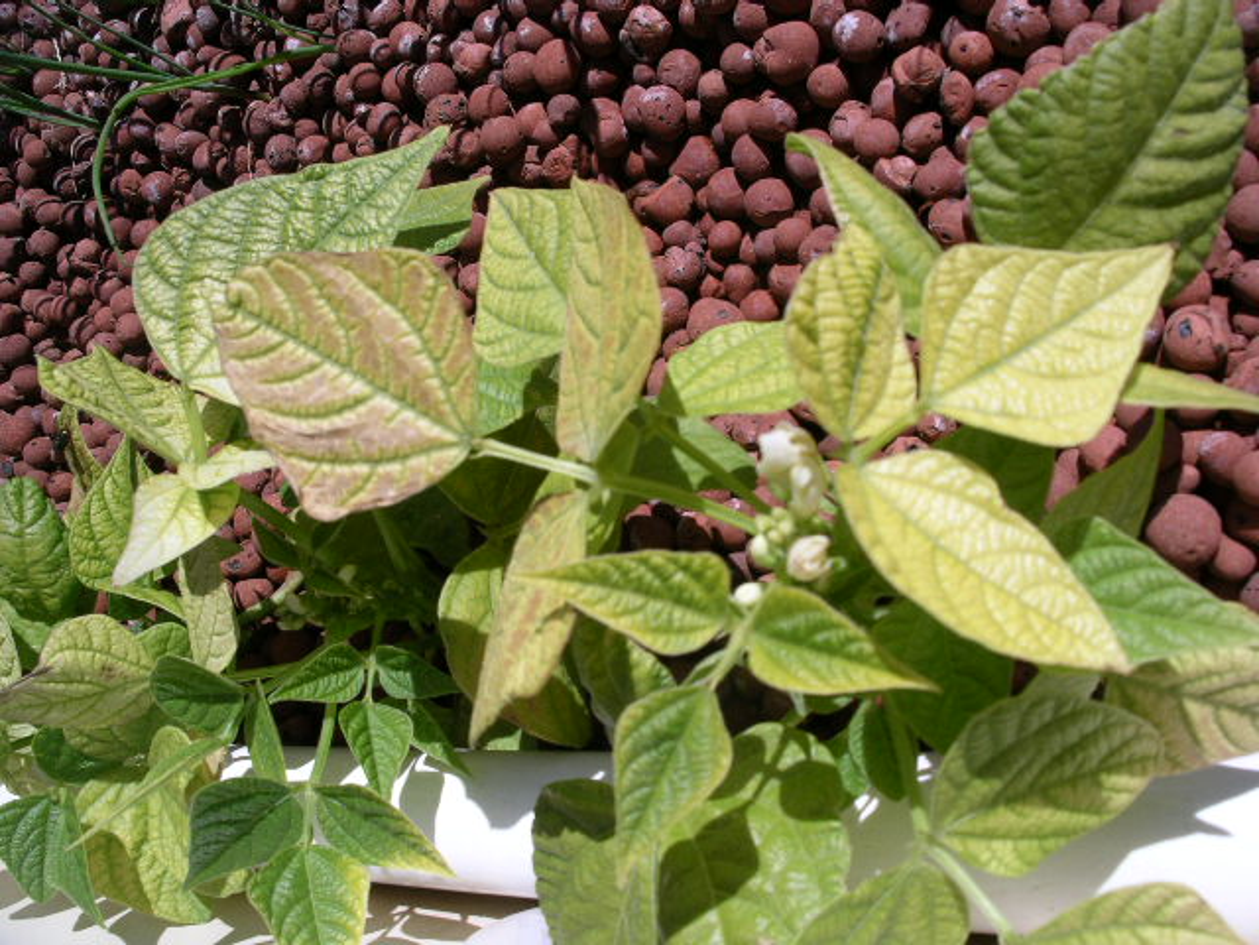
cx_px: 630
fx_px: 1346
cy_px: 472
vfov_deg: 38.7
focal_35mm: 37
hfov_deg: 50.1
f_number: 6
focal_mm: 7.8
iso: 64
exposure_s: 1/500
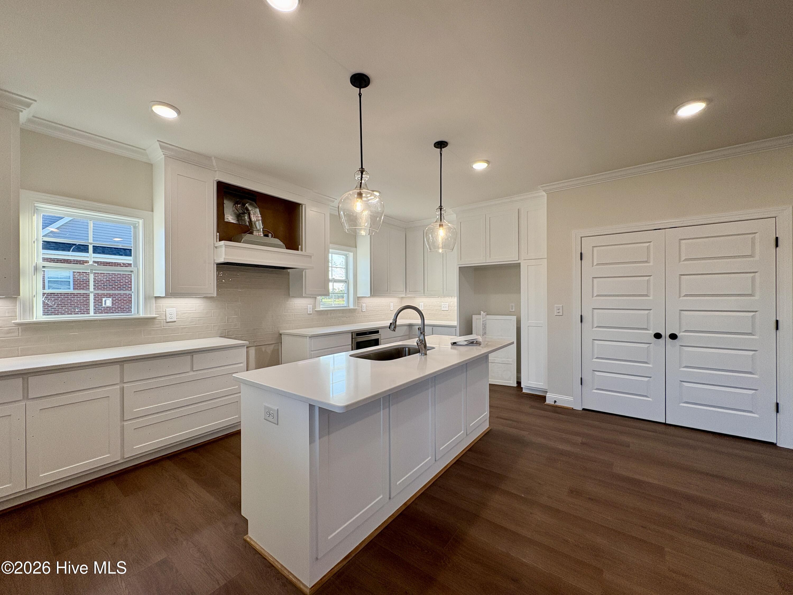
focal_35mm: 14
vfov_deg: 85.7
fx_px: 321
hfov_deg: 102.1
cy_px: 298
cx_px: 396
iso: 64
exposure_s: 1/131
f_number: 2.2
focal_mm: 2.22
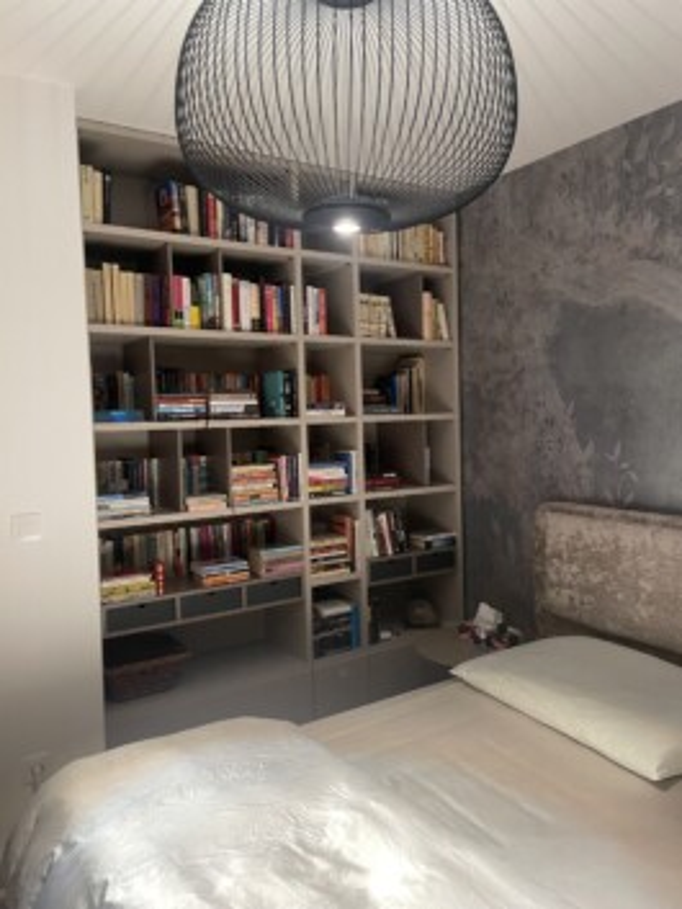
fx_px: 683
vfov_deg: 67.3
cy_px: 454
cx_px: 341
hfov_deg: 53.1
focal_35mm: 26
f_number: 1.6
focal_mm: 4.2
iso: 160
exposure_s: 1/50
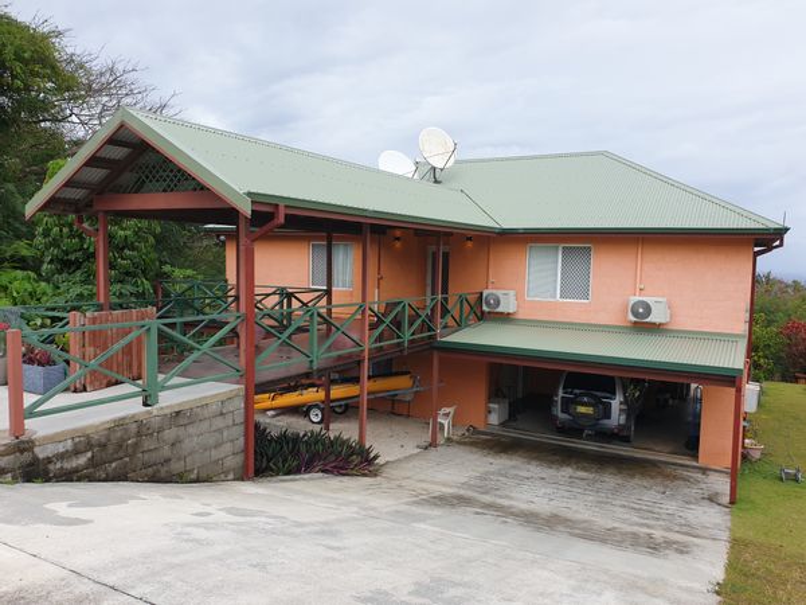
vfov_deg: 53.1
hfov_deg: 67.3
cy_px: 302
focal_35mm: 26
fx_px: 605
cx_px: 403
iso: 50
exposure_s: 1/1202
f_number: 2.4
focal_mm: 4.3
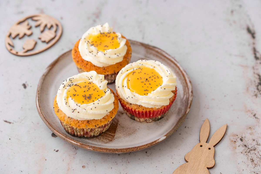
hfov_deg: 22.6
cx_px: 130
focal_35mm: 90
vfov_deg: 15.2
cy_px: 87
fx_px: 652
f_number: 5.6
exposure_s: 1/160
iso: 100
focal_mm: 90
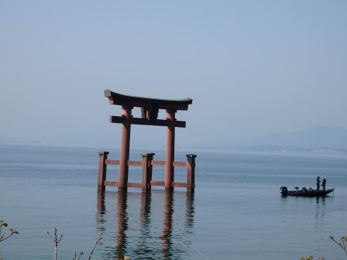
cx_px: 174
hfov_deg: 20.2
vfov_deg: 15.2
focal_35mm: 97
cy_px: 130
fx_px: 972
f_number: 4.9
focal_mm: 17.3
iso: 125
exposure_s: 1/800
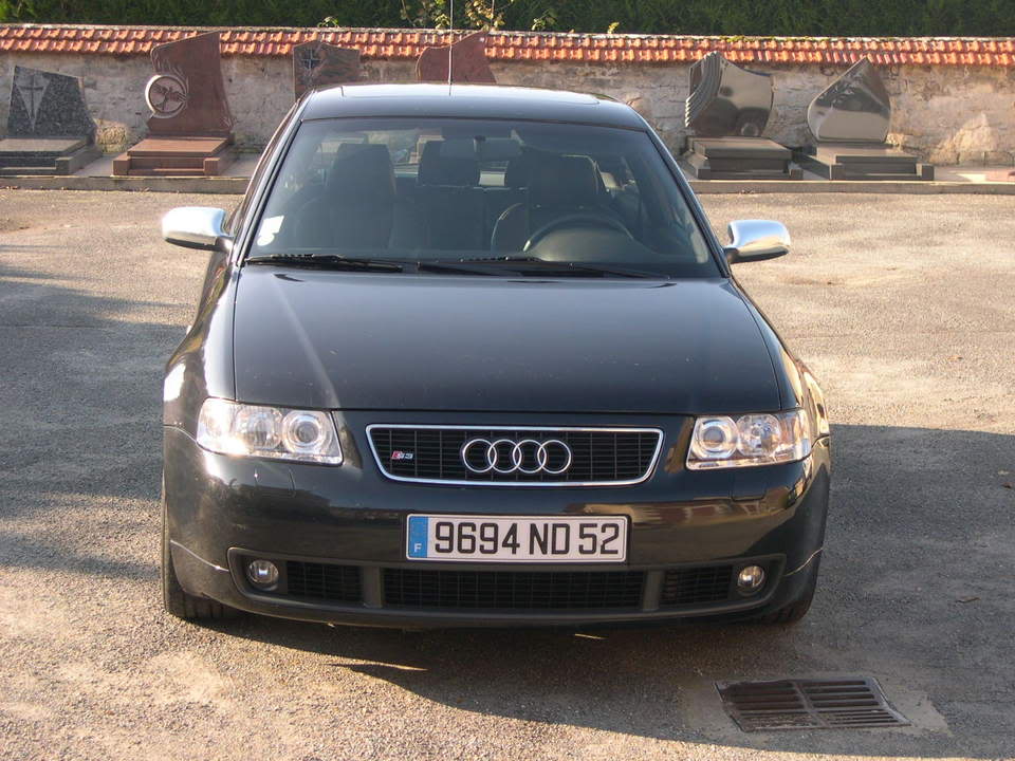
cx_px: 508
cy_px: 380
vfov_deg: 20.4
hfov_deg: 27.0
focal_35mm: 72
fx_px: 2111
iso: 100
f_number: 3.8
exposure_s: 1/143
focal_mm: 15.3
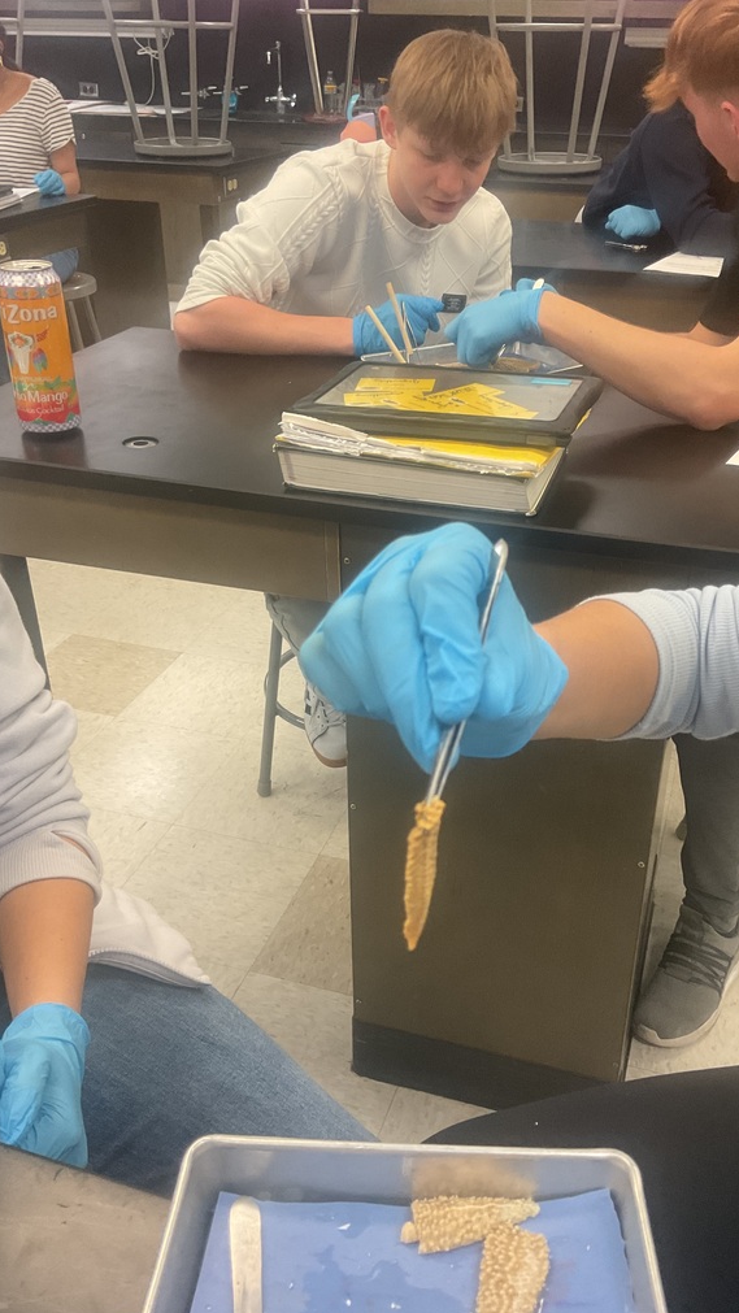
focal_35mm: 32
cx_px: 426
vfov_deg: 61.0
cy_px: 655
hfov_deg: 36.6
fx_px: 1114
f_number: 1.8
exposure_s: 1/60
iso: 100
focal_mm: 3
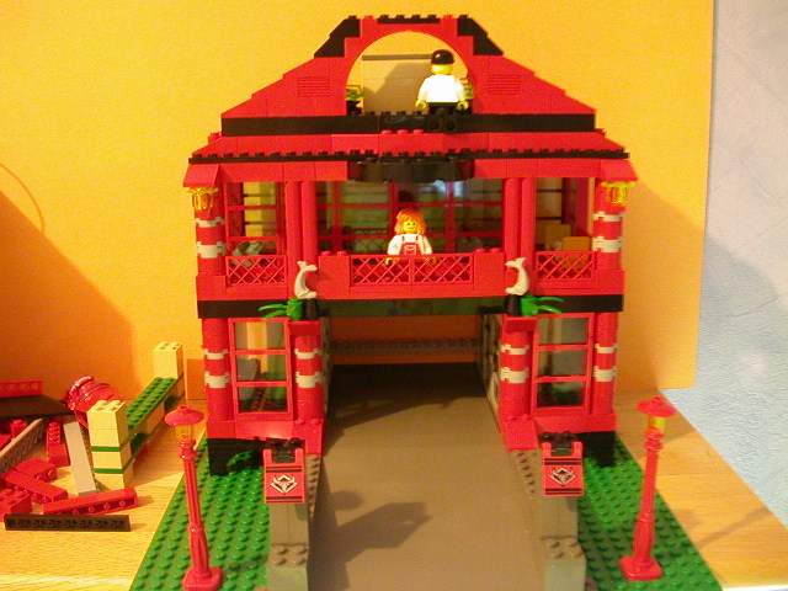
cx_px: 394
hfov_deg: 50.1
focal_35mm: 37
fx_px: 842
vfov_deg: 38.7
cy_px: 296
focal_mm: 5.6
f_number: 2.7
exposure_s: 1/2.2
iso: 400
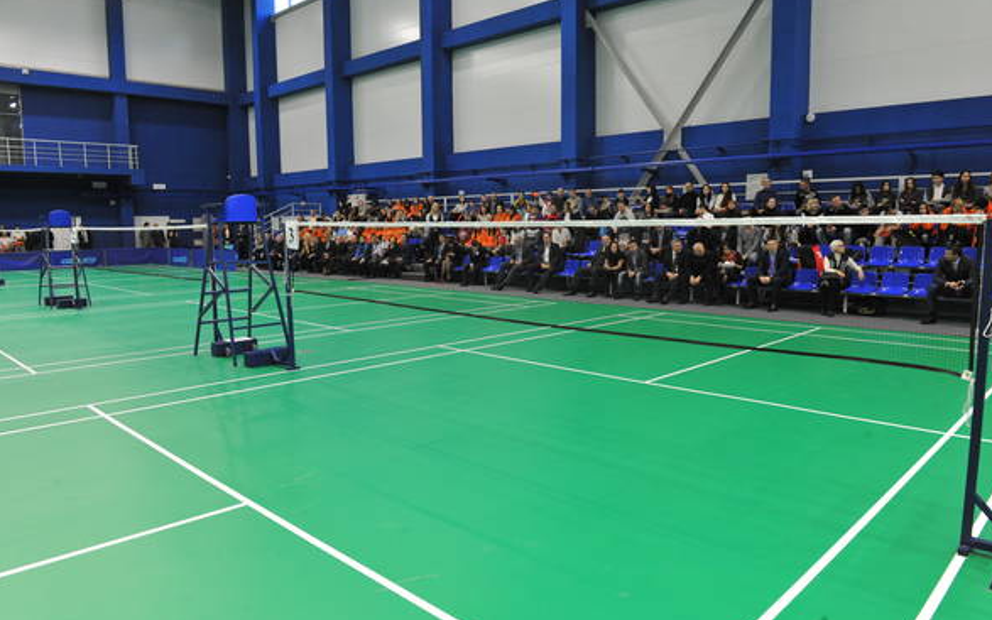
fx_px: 676
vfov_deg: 49.3
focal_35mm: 25
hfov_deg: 72.5
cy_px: 318
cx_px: 504
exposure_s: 1/125
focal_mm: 24
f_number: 6.3
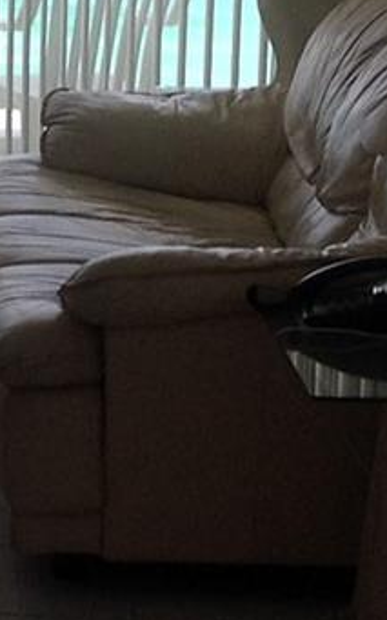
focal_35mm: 174
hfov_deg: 7.3
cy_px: 262
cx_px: -382
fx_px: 2938
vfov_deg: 12.0
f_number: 2.4
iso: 50
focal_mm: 4.28
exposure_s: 1/347
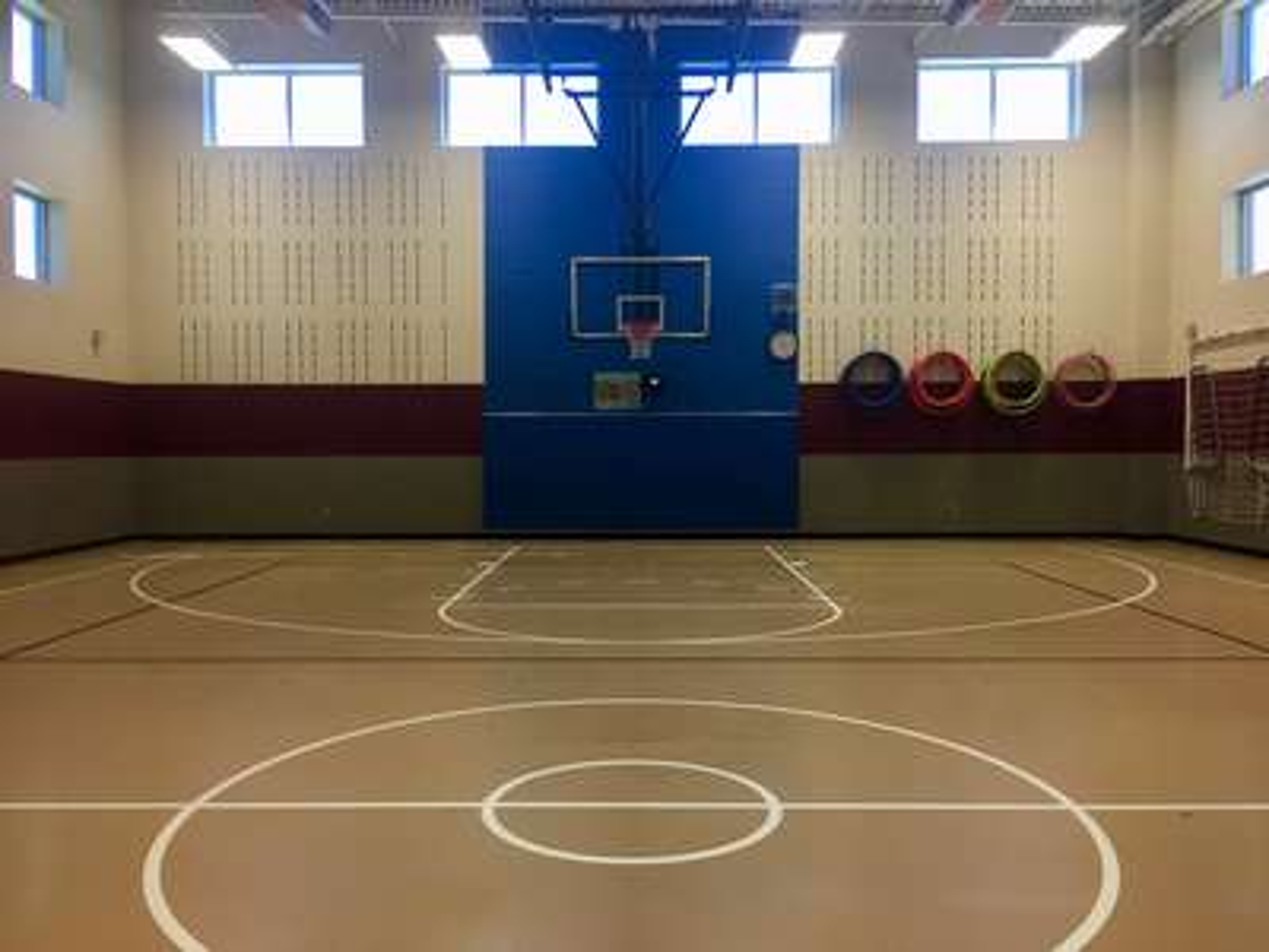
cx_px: 634
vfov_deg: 48.2
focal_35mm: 29
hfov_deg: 61.7
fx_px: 1063
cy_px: 476
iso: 40
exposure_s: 1/30
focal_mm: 4.15
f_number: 2.2
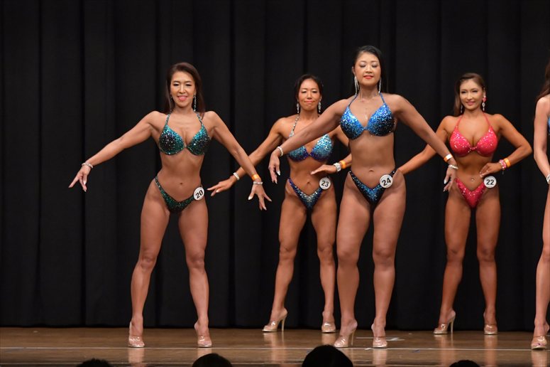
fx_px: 3085
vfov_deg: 6.8
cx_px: 275
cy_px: 184
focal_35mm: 202
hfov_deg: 10.2
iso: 6400
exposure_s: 1/400
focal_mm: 135
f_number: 5.6
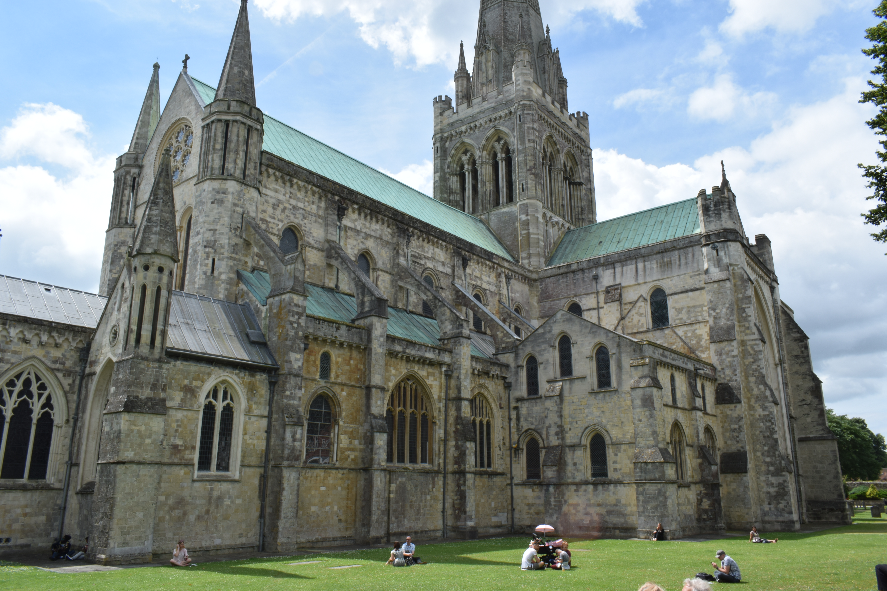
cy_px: 296
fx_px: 665
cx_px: 444
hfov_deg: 67.4
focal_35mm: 27
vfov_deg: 47.9
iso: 100
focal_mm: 18
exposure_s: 1/40
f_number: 22
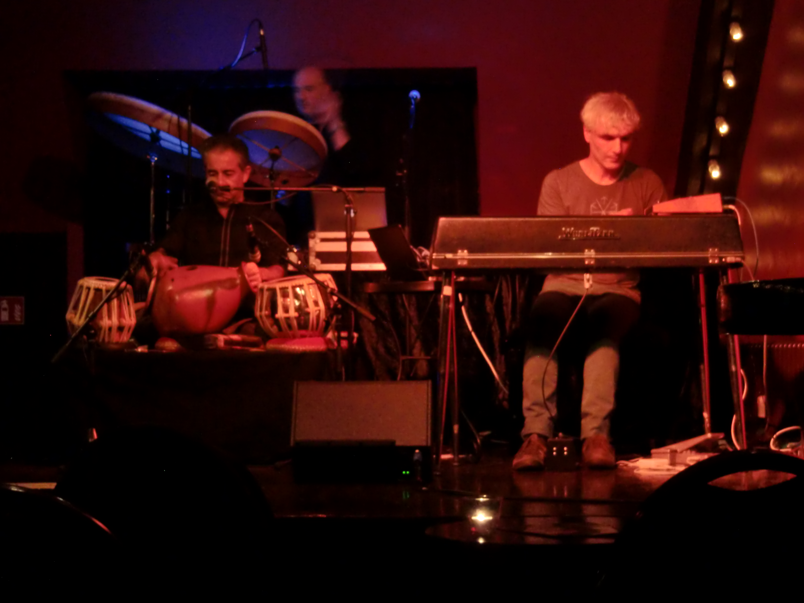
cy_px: 302
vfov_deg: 22.6
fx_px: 1510
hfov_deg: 29.8
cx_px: 402
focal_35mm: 65
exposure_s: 1/8
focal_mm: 11.6
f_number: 4.4
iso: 400
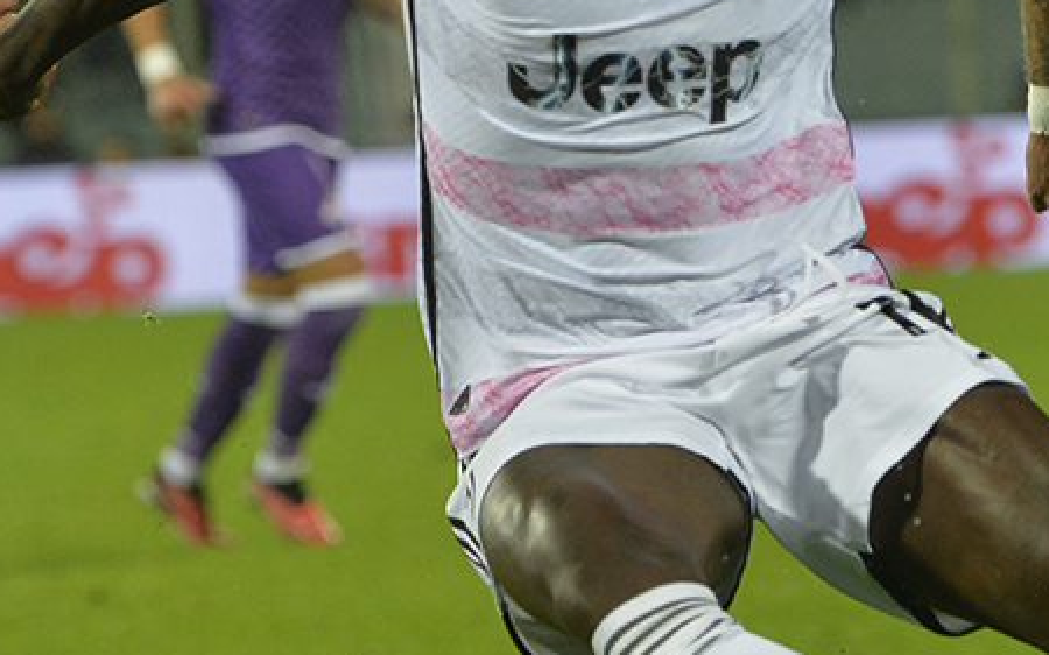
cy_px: 298
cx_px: 830
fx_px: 17092
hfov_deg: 3.5
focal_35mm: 598
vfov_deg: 2.2
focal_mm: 220
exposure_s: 1/800
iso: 2500
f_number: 5.6
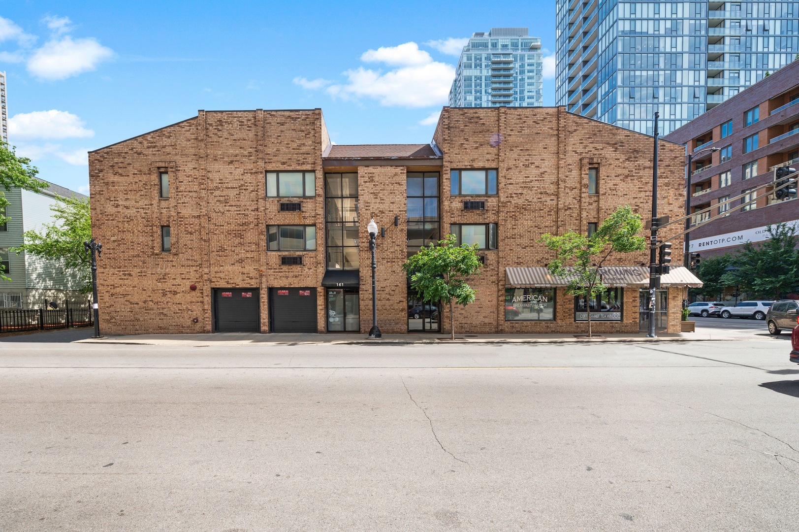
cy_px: 266
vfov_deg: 81.1
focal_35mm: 14
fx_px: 311
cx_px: 400
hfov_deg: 104.3
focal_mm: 14
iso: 200
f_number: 8
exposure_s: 1/200
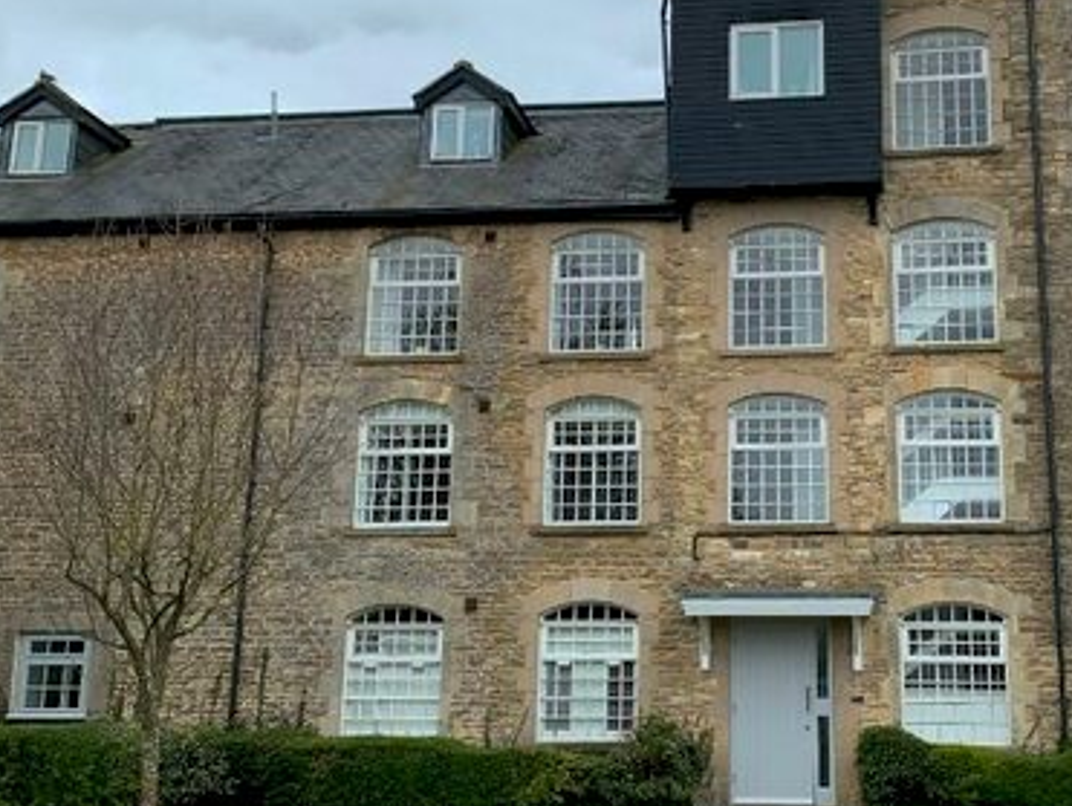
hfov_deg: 38.4
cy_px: 357
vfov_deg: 29.7
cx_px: 722
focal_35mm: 49
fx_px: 1519
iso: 25
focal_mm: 4.25
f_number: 1.8
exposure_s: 1/1021
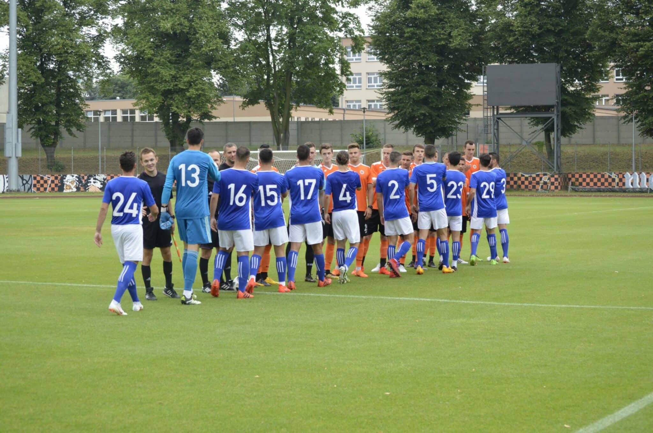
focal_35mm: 82
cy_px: 216
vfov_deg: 16.5
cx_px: 326
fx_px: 1493
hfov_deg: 24.7
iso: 200
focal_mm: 55
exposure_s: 1/125
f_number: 5.6
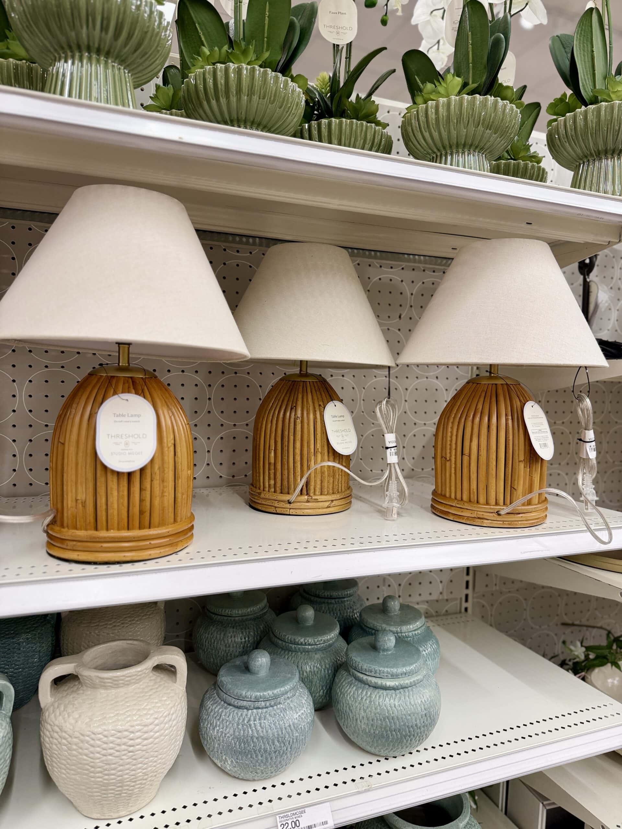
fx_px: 575
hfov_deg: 56.8
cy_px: 414
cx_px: 311
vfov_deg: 71.6
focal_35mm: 24
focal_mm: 6.76
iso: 125
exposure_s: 1/120
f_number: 1.78
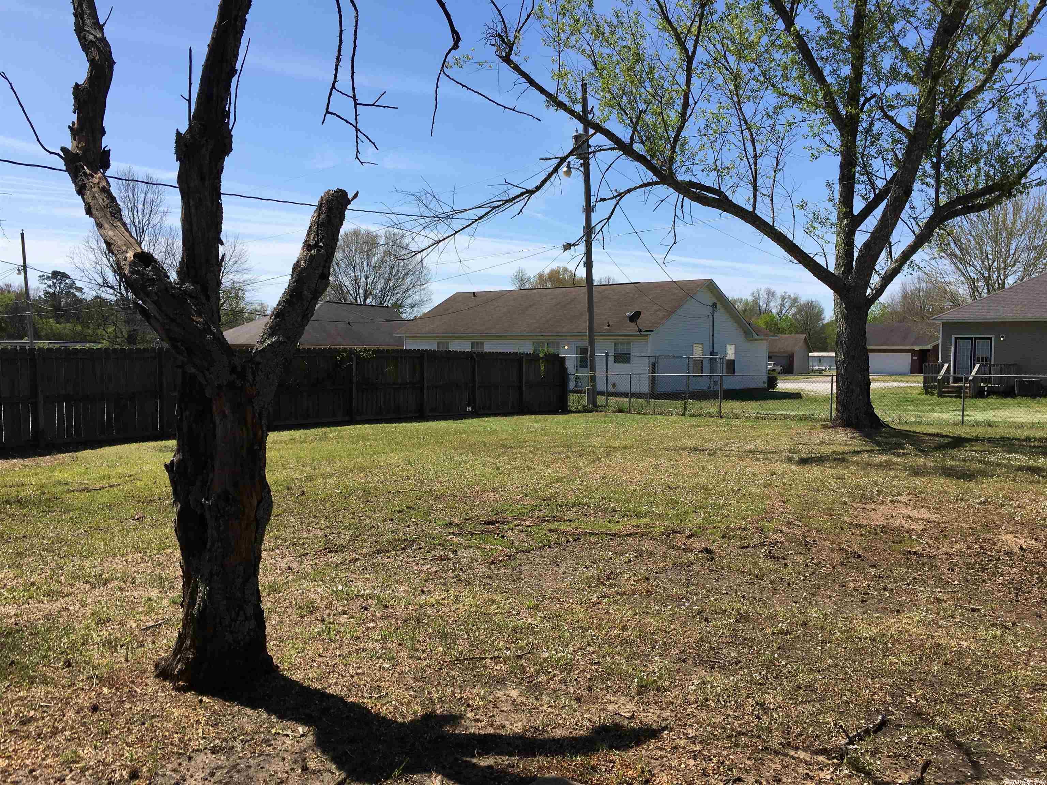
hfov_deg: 61.7
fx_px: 877
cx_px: 524
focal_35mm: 29
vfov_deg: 48.2
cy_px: 392
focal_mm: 4.15
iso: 25
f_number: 2.2
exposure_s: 1/1876
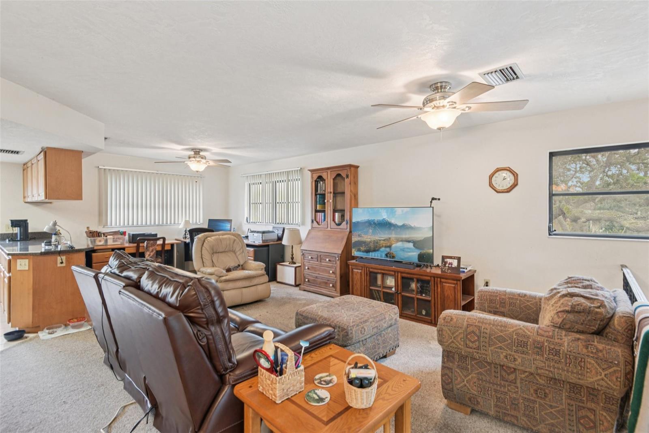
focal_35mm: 17
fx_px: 306
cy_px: 216
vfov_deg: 70.4
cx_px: 324
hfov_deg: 93.3
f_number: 8
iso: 400
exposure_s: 1/4
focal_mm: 17
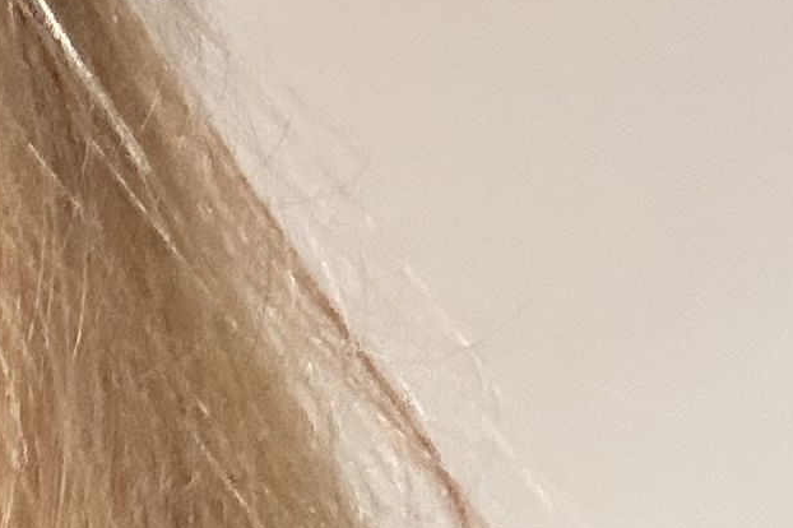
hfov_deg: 12.3
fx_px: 3412
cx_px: -541
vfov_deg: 8.5
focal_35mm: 155
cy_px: 931
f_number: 1.9
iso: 320
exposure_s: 1/30
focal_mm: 2.69
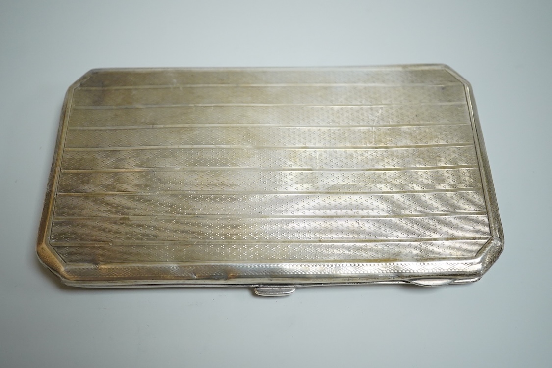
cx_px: 276
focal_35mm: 45
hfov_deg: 43.6
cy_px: 184
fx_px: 690
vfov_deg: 29.9
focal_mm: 30
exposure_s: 1/400
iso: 2500
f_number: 5
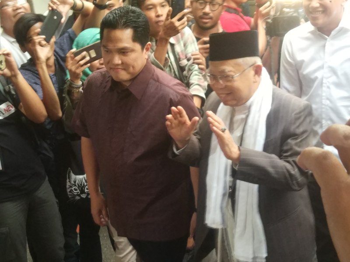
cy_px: 131
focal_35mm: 23
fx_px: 233
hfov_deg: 73.9
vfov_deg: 58.9
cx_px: 175
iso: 500
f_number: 2
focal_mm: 4.06
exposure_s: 1/50
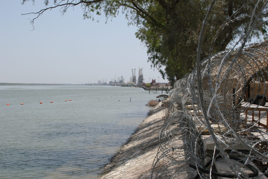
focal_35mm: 49
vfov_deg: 27.5
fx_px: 365
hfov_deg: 40.3
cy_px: 90
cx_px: 136
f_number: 16
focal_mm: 32
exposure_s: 1/125
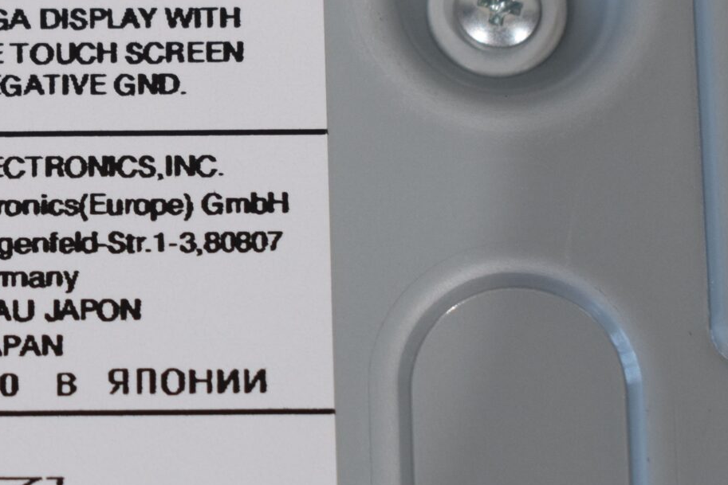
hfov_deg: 8.9
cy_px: 156
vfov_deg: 5.9
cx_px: 43
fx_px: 4680
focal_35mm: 231
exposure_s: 1/60
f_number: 8
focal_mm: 55
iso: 400
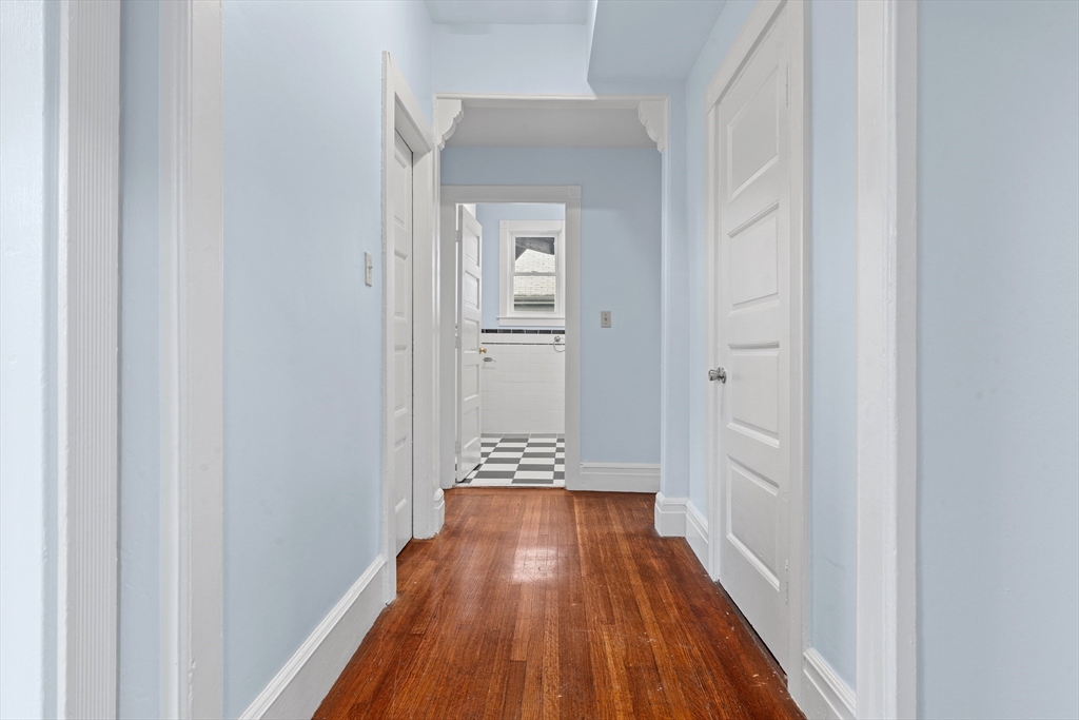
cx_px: 540
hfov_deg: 84.0
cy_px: 360
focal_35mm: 20
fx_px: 599
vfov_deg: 61.9
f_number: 11
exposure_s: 2.5
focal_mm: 20
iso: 320
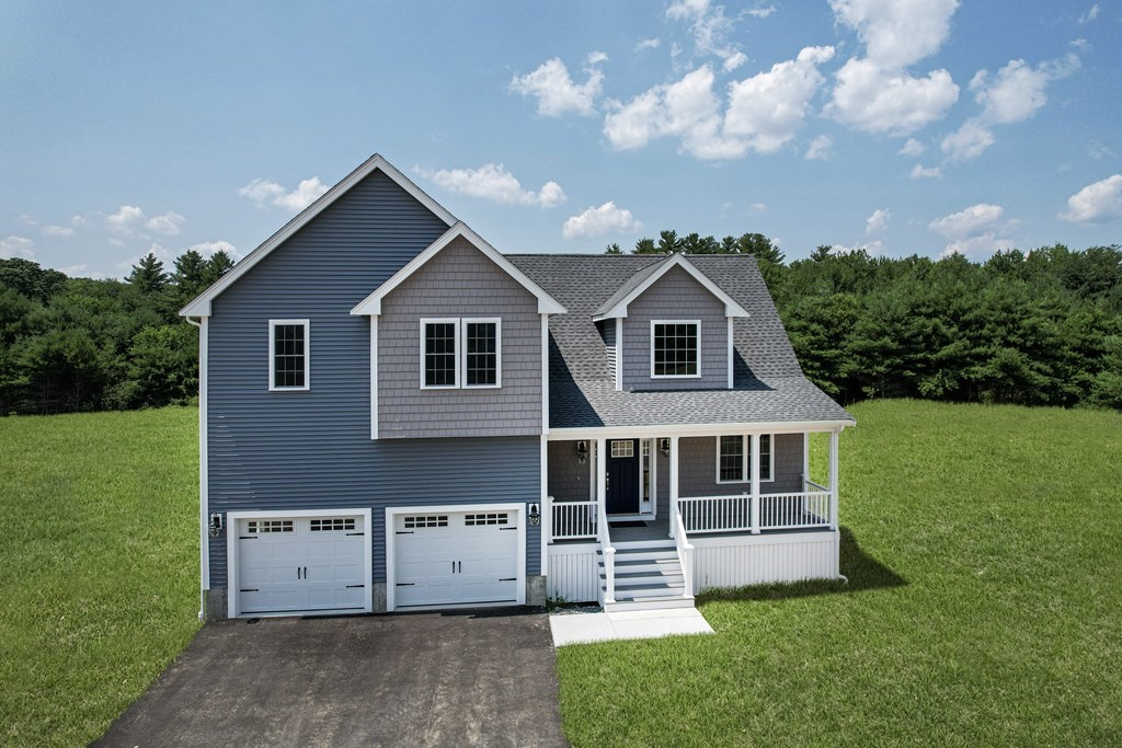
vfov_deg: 57.2
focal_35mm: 22
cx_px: 561
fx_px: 686
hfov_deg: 78.6
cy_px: 374
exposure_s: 1/2500
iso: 100
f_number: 2.8
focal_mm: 8.38
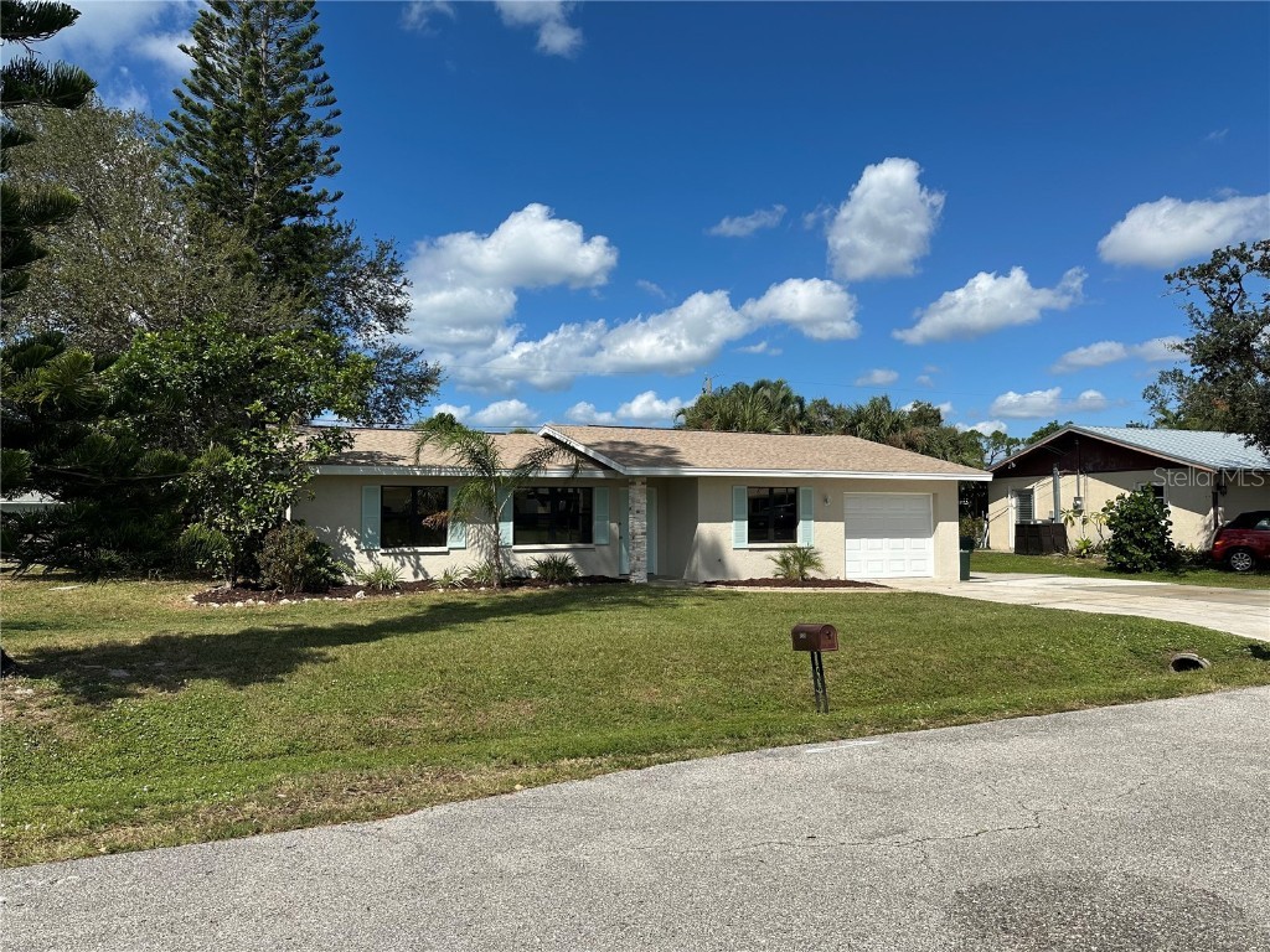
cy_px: 476
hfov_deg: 71.6
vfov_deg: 56.8
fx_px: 881
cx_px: 635
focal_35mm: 24
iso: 80
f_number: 1.78
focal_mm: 6.86
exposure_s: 1/6623
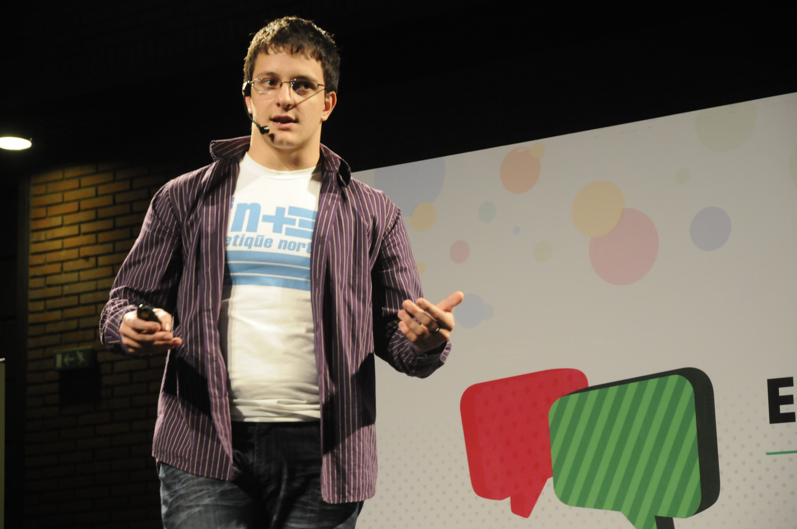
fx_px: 2322
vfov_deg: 13.0
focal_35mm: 105
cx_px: 398
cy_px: 264
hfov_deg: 19.5
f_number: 4.5
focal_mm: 70
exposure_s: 1/80
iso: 1600
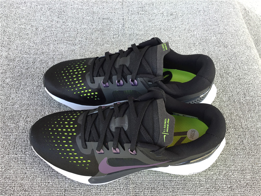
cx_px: 130
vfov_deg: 45.4
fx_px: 234
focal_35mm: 31
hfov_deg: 58.4
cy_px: 98
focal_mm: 3.3
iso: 25
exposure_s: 1/50
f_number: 2.4
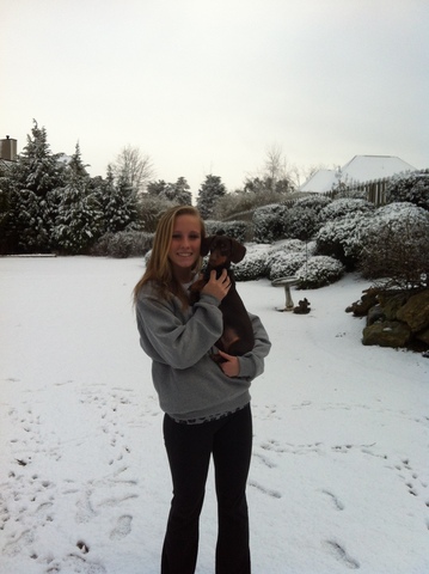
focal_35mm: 35
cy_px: 287
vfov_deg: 52.7
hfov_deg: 40.6
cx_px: 214
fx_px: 579
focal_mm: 3.85
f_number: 2.8
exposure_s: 1/1371
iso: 80
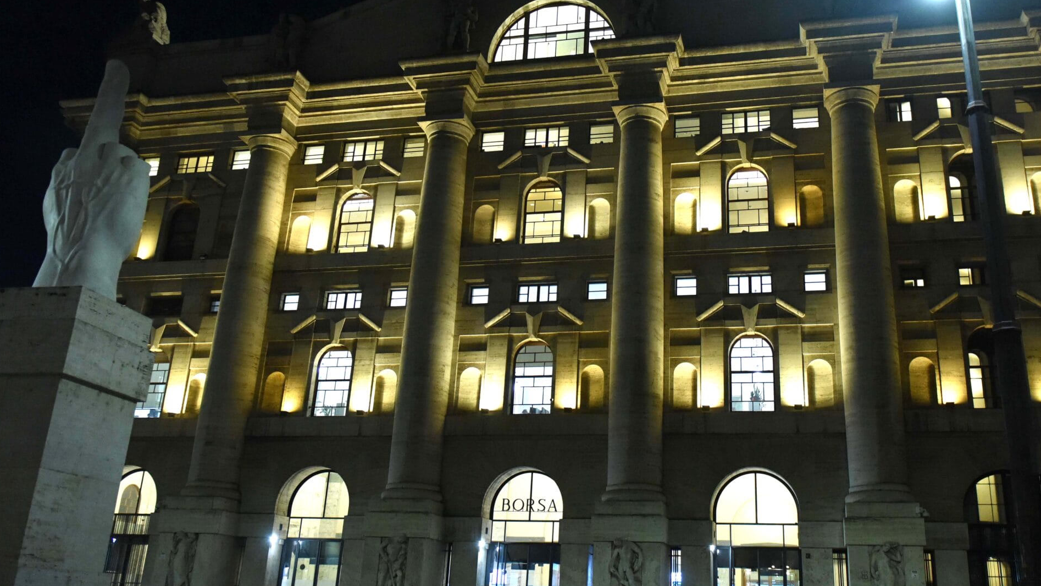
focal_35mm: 34
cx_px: 603
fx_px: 938
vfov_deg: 34.6
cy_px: 262
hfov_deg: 57.7
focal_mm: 24
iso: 5000
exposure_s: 1/200
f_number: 2.8
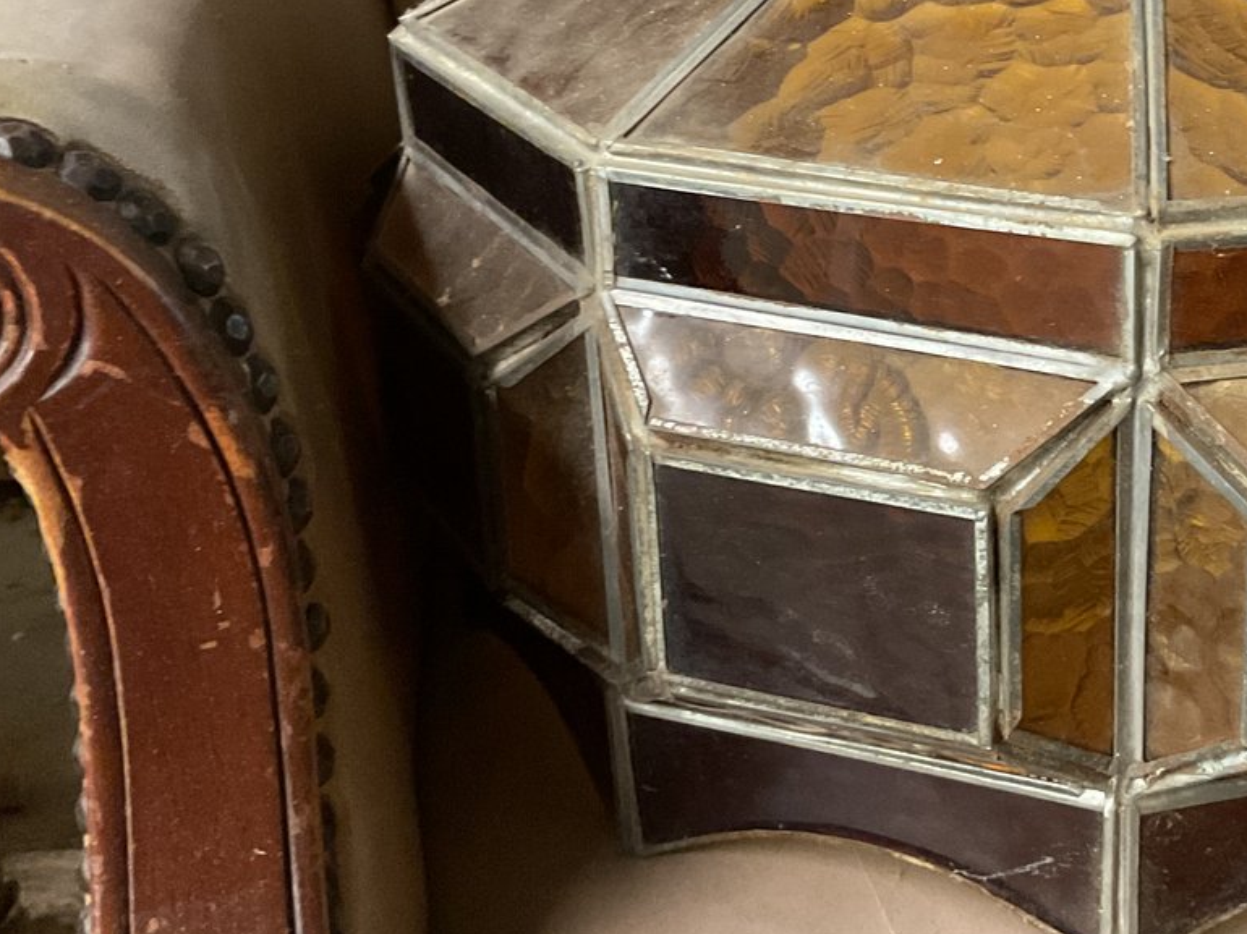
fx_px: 2053
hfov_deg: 32.4
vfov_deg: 25.4
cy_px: 268
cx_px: 1078
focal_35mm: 57
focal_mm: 3
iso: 400
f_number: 1.8
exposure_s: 1/30
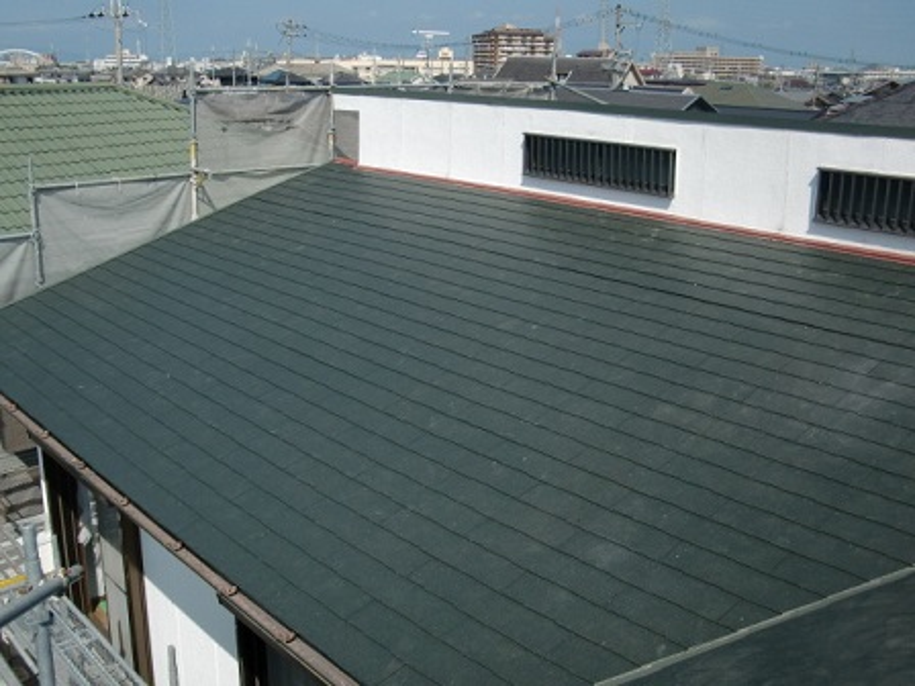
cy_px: 343
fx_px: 1004
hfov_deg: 49.0
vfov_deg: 37.7
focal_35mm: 38
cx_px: 458
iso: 64
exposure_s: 1/1000
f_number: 3.9
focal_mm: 6.66
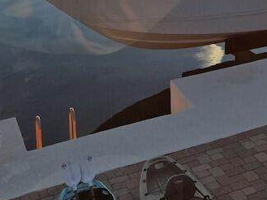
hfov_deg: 22.4
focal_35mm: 84
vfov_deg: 16.0
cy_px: -108
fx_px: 647
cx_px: 269
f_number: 1.8
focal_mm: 5.4
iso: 80
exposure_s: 1/508
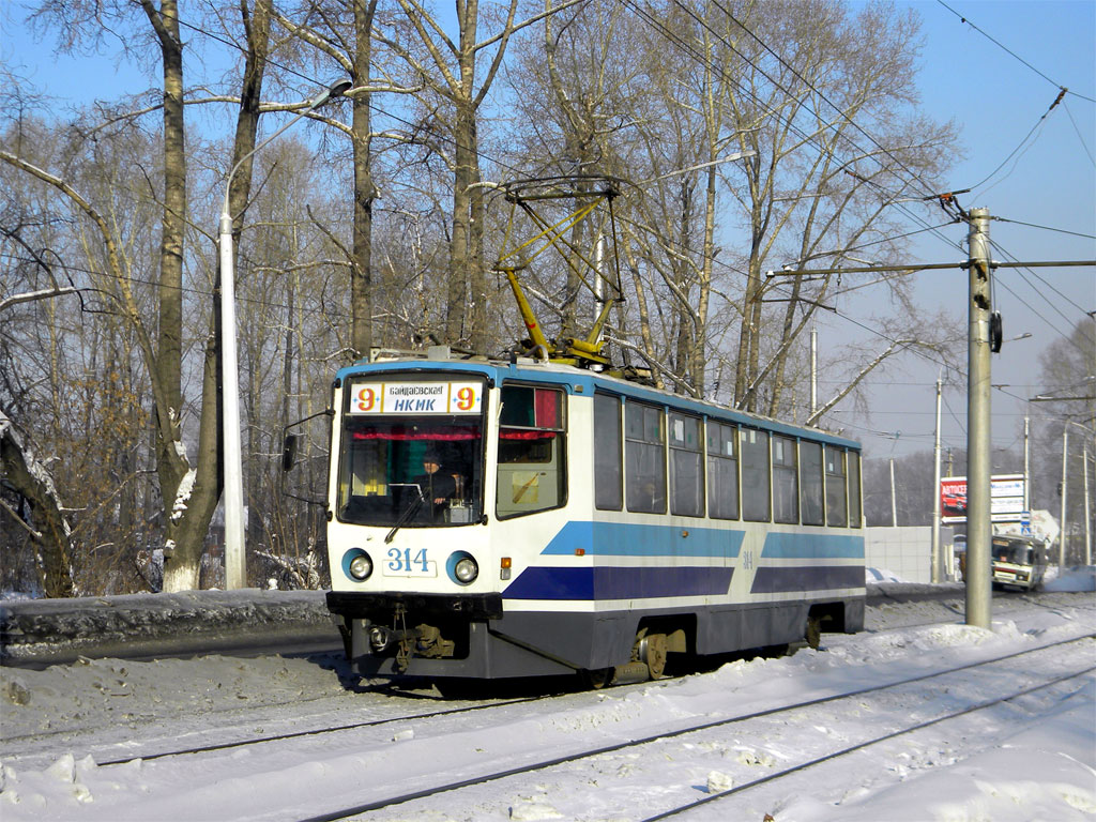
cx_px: 548
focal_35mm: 56
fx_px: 1773
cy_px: 411
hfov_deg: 34.3
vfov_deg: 26.1
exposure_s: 1/545
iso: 80
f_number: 4.1
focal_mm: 10.1
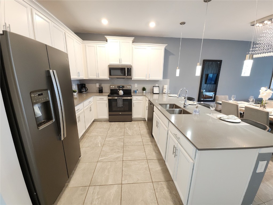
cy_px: 102
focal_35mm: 13
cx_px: 136
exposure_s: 1/60
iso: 400
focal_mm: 2.2
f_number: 2.2
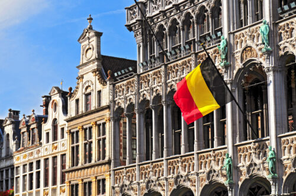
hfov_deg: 19.5
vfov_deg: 13.0
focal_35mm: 105
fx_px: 862
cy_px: 98
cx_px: 148
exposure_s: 1/250
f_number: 6.3
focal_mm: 70
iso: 200
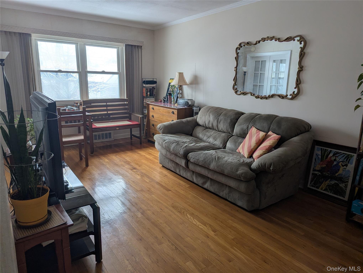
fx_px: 252
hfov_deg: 71.5
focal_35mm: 24
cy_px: 136
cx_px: 182
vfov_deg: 56.9
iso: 45
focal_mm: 6.81
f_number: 1.85
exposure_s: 1/66.7
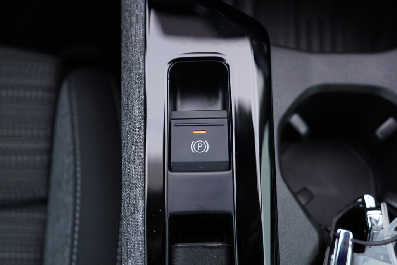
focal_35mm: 36
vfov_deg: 36.9
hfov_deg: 53.1
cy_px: 132
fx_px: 397
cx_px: 198
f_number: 2.8
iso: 200
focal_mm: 24
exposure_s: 1/40
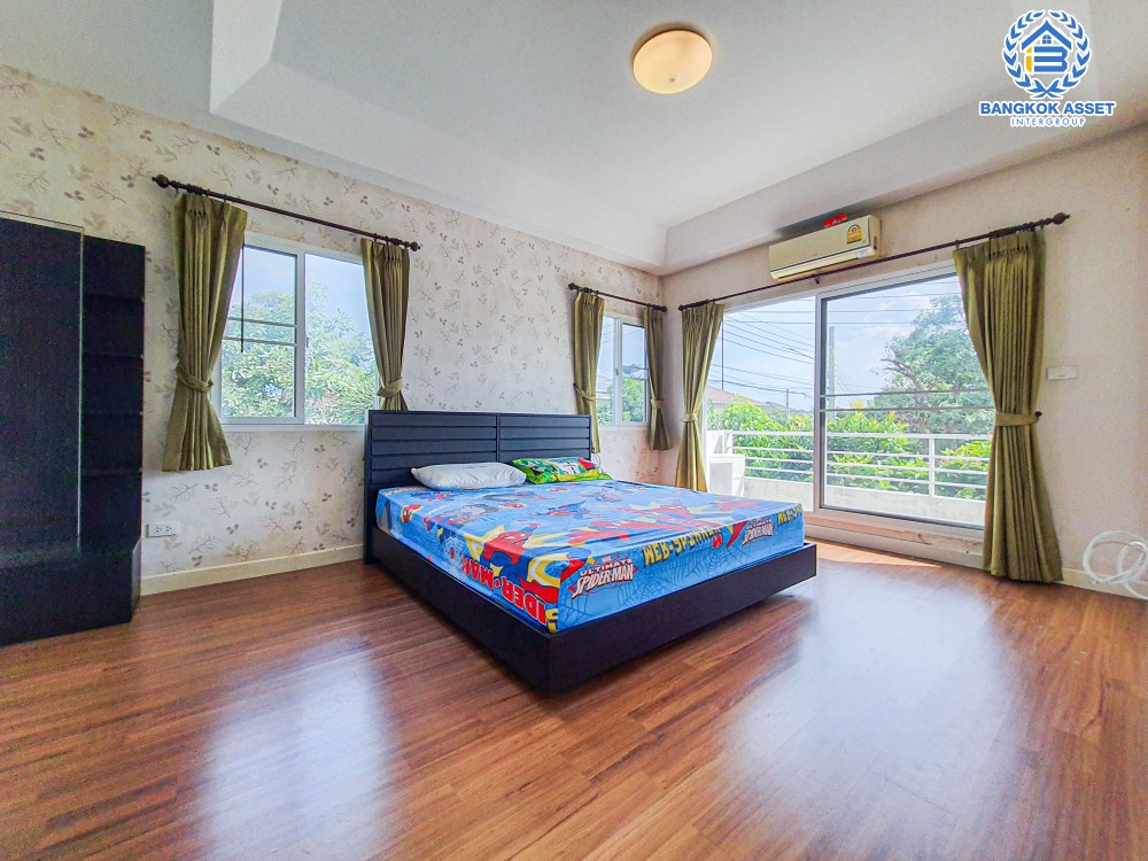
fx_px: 431
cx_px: 574
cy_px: 430
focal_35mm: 13
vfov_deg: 89.9
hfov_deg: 106.2
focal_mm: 1.74
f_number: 2.2
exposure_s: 1/230
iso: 50
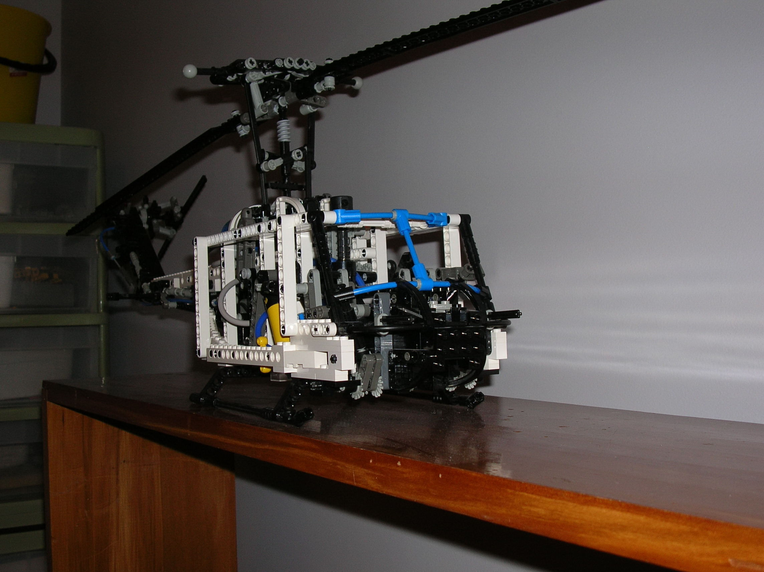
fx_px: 926
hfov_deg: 44.8
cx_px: 382
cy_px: 286
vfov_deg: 34.3
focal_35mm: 42
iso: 50
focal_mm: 7.1
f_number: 3
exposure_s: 1/60.1
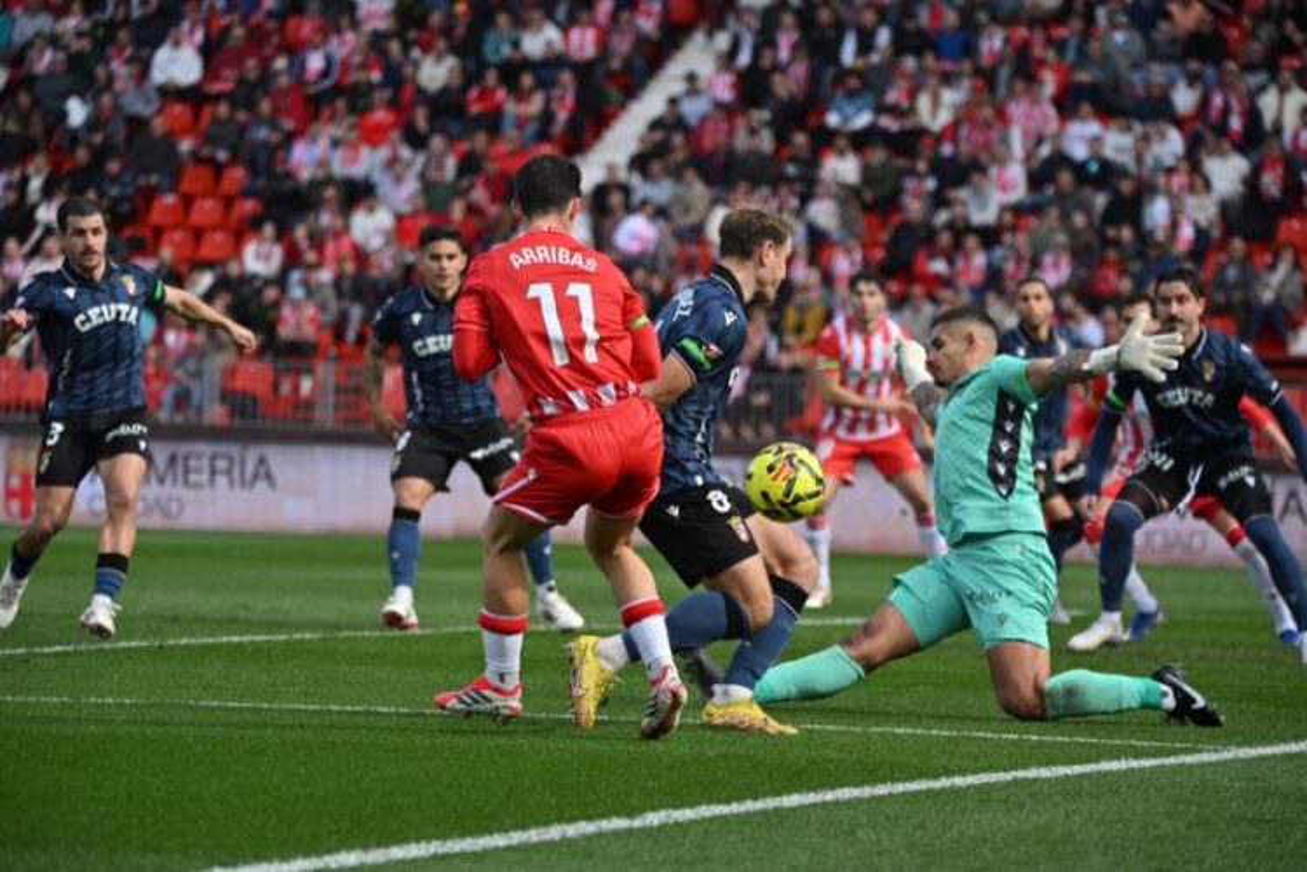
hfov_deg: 8.6
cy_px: 436
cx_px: 654
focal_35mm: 240
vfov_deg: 5.7
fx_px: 8713
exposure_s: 1/1600
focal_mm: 240
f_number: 5.3
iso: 400
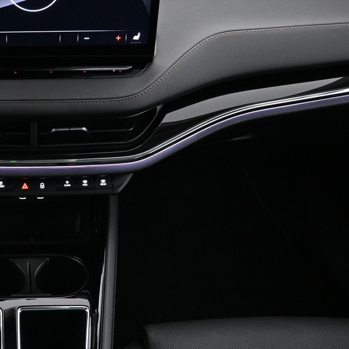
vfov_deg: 28.4
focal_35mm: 60
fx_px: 684
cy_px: 239
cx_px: 15
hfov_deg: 27.3
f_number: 3.5
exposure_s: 1/20
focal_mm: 16
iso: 1600
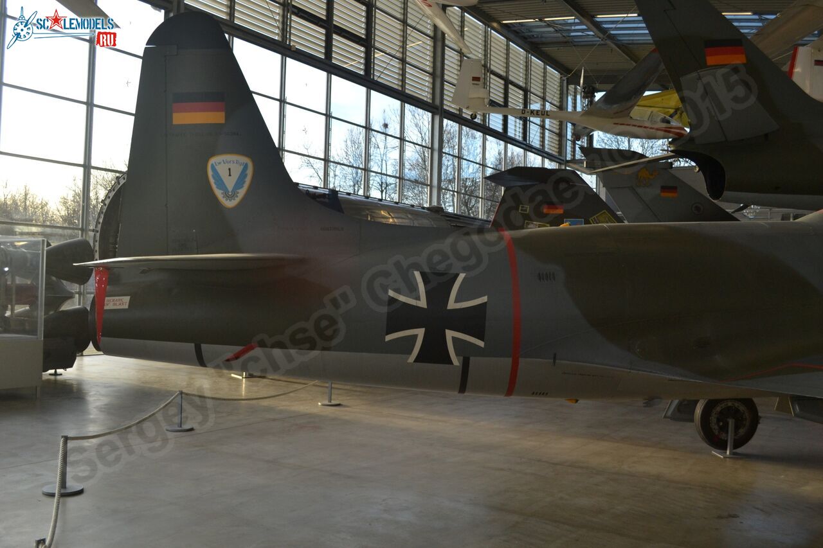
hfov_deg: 57.2
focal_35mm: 33
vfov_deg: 40.0
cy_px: 274
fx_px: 754
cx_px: 412
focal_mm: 22
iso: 320
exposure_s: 1/125
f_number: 5.6
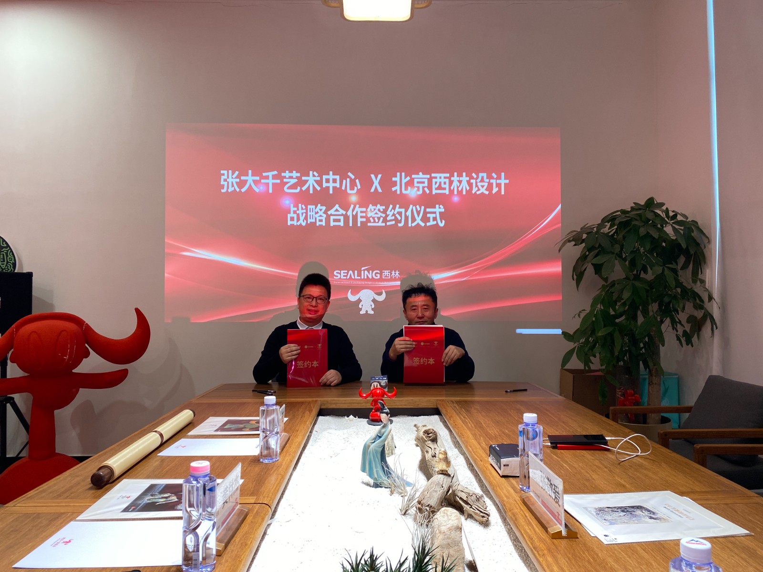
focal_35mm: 26
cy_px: 286
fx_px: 573
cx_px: 382
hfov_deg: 67.3
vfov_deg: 53.1
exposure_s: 1/60
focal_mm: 4.25
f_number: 1.8
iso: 64
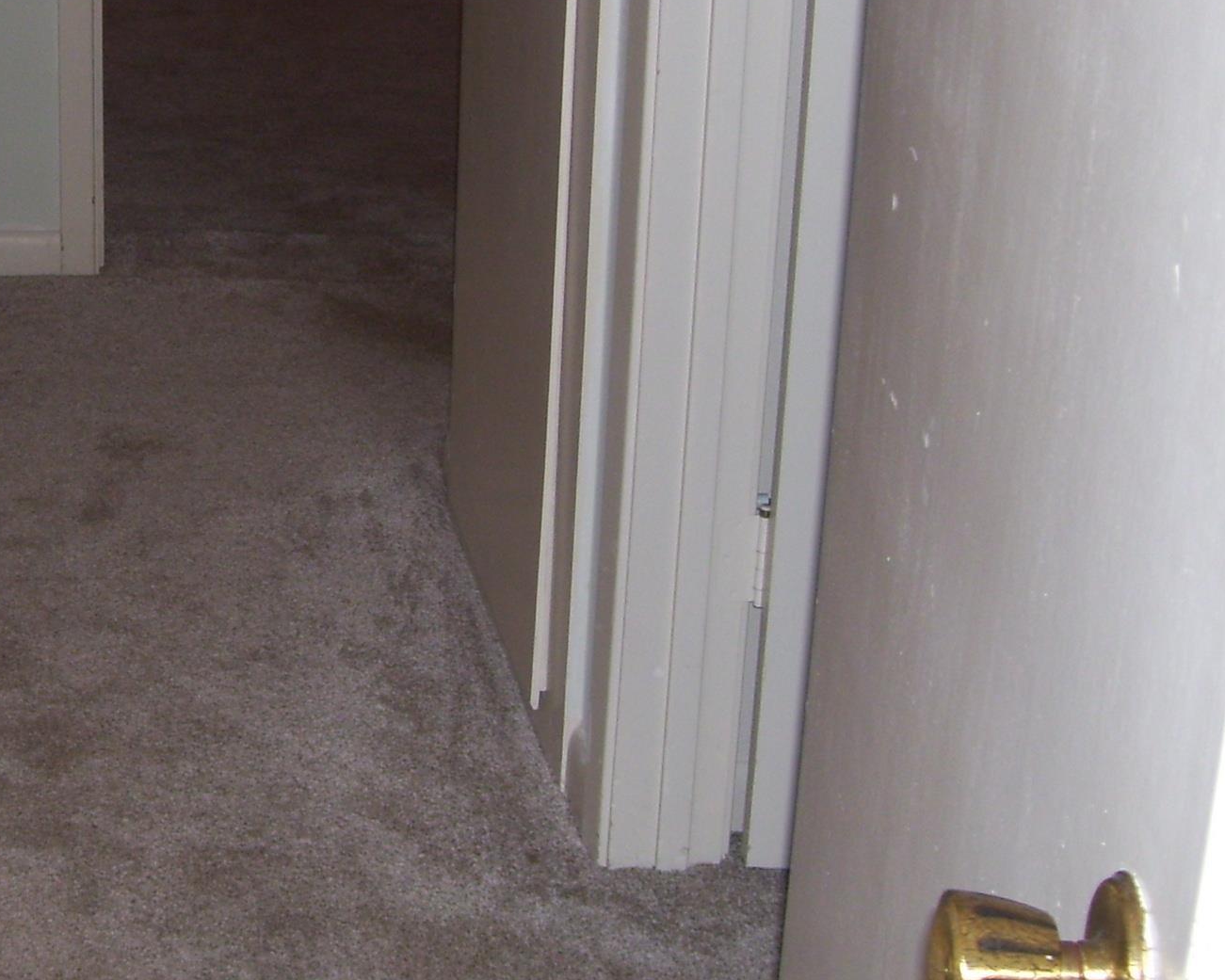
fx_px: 2792
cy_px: 288
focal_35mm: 77
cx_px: 52
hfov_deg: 23.9
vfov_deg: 19.8
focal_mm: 6
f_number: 2.7
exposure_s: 1/60
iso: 80
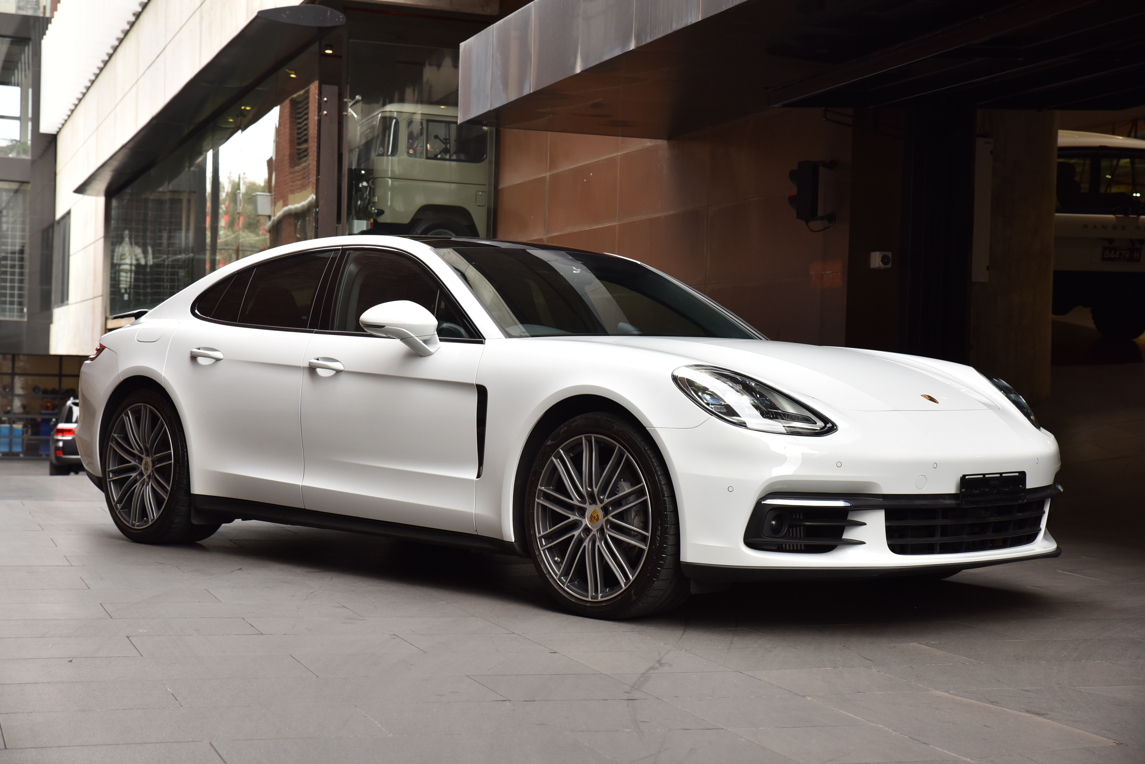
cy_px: 382
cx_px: 572
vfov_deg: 23.4
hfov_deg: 34.5
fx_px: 1845
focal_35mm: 58
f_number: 6.3
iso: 320
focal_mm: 58
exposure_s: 1/100
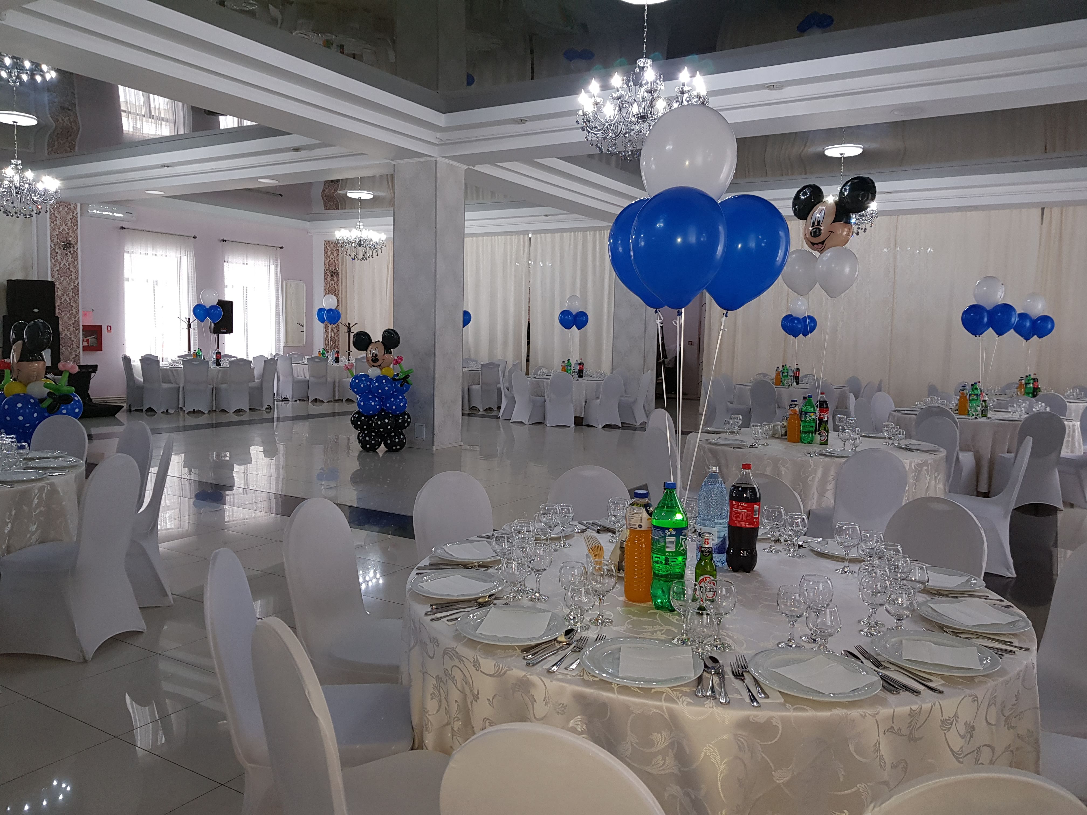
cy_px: 408
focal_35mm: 26
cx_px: 544
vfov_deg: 53.1
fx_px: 816
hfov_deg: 67.3
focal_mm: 4.2
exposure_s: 1/25
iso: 100
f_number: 1.7
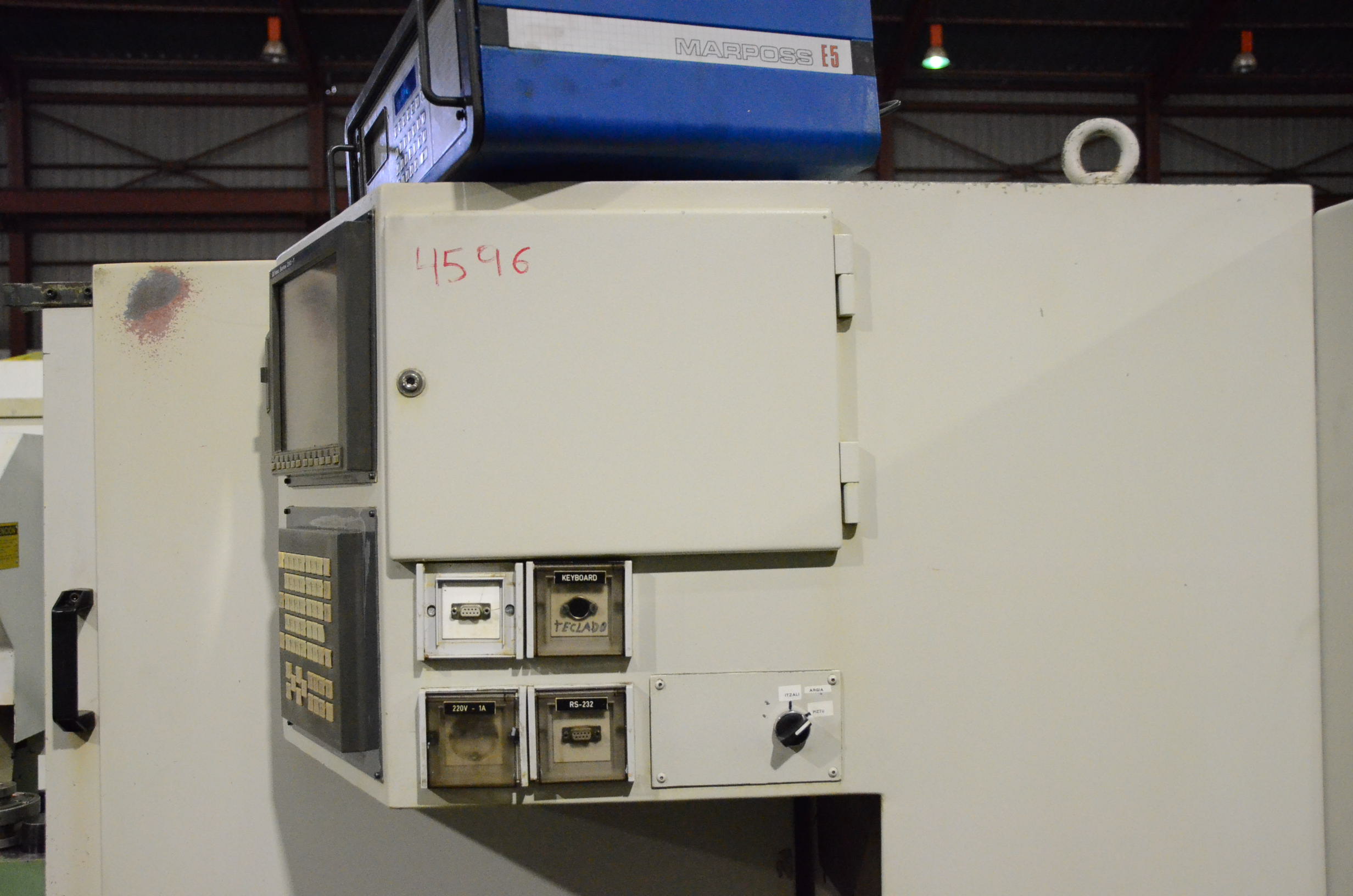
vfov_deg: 39.8
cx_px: 676
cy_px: 448
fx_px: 1238
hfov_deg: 57.3
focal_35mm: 33
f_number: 3.8
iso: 6400
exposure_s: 1/800
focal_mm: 22
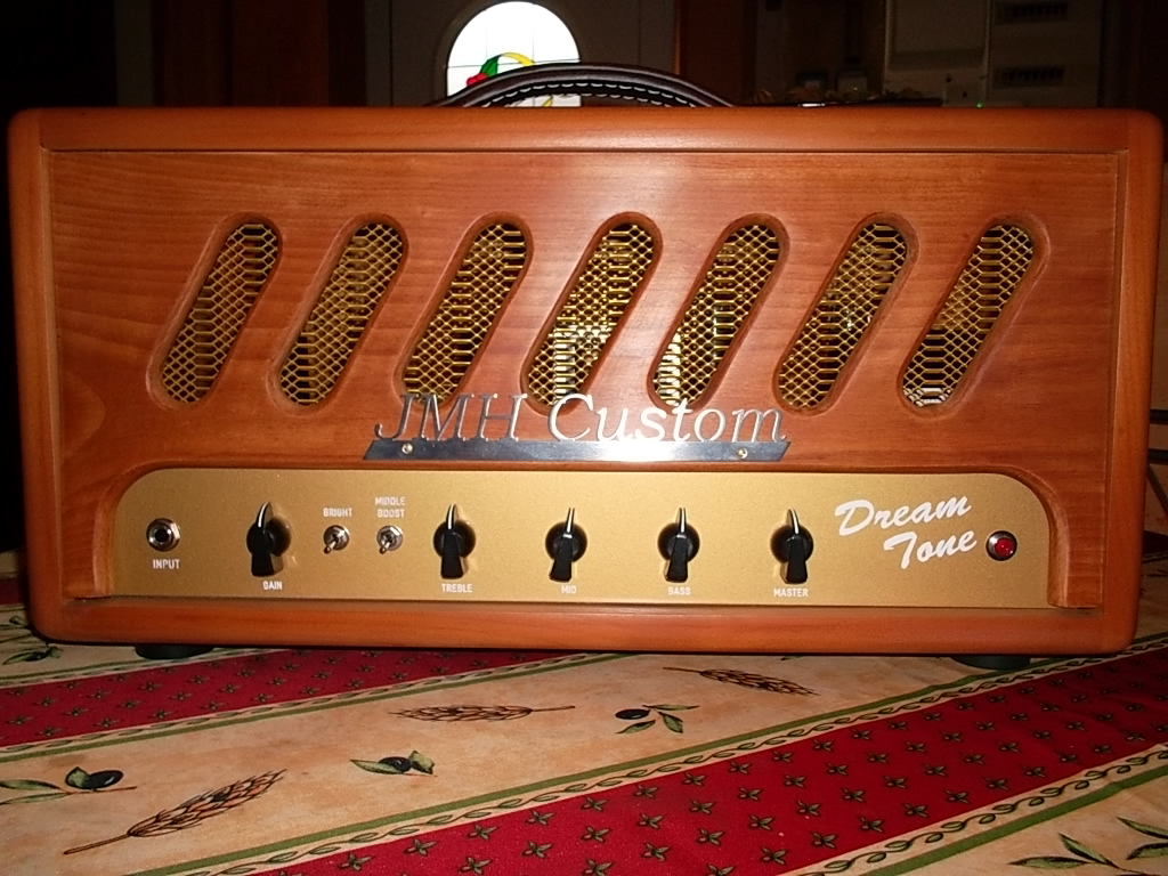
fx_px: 945
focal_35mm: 28
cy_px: 438
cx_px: 584
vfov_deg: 49.7
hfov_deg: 63.4
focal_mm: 4.1
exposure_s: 1/45
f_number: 3.3
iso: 100
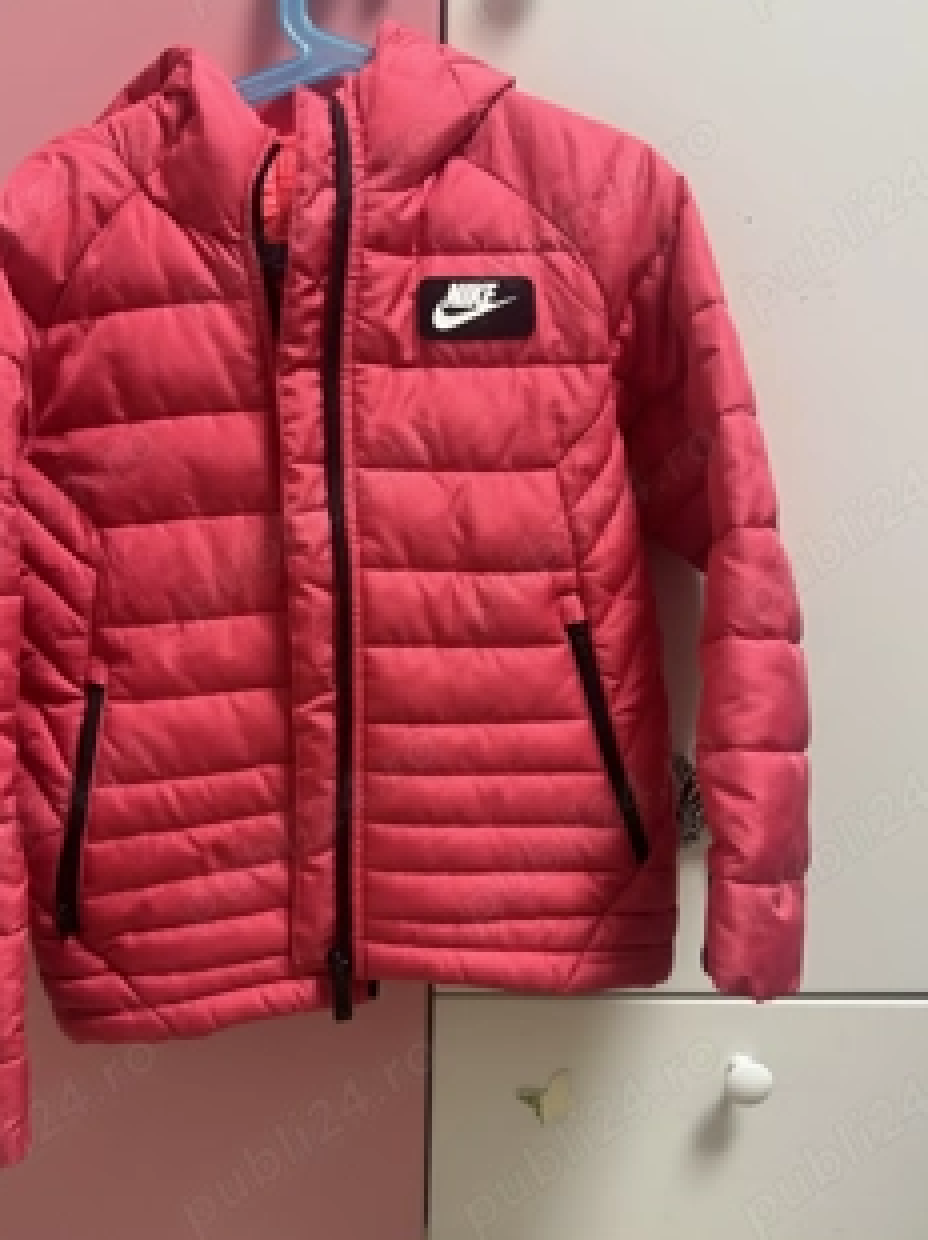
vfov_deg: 58.4
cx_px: 448
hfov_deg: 45.4
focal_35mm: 31
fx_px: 1110
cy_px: 588
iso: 200
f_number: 1.78
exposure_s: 1/100
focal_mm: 6.76
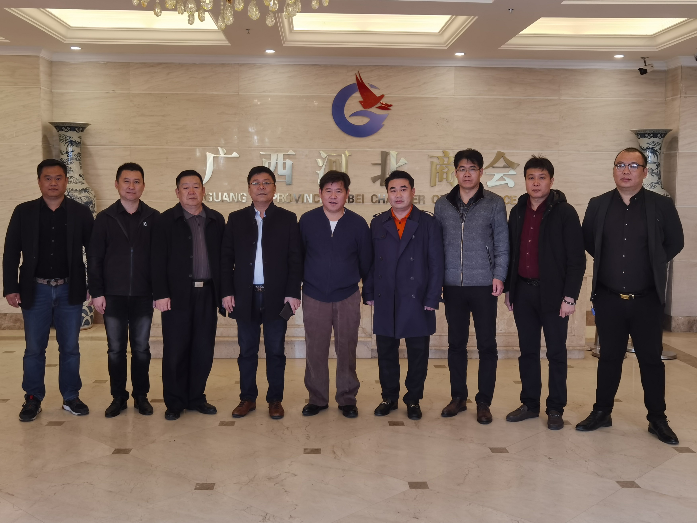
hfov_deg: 54.0
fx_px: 685
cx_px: 348
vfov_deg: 41.8
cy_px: 262
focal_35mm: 34
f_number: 1.9
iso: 50
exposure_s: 1/83.3
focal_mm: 6.71
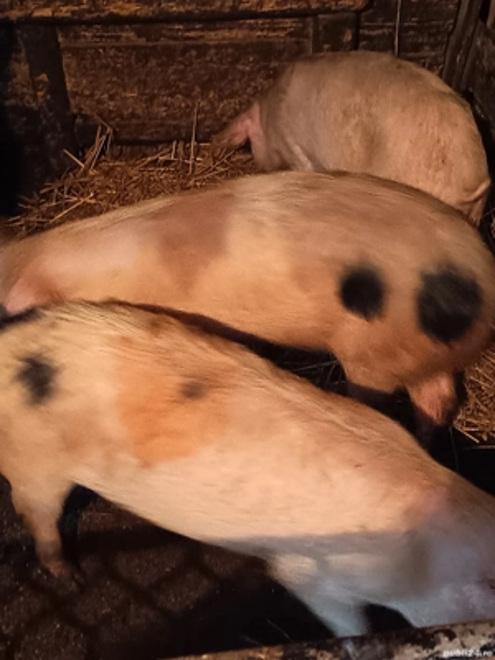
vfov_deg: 41.2
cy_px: 330
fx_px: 877
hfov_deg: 31.5
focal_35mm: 46
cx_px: 248
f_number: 1.75
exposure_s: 1/20
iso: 15350
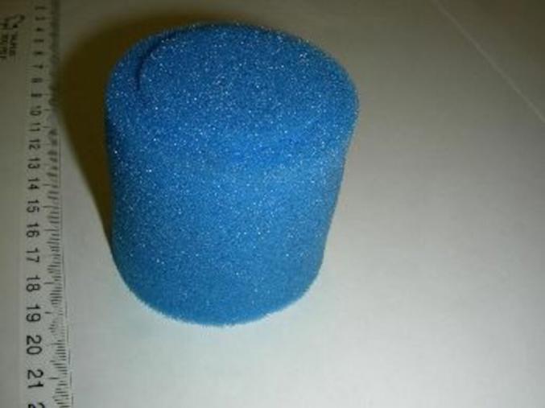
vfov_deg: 37.7
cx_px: 272
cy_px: 204
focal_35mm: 38
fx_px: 598
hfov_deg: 49.0
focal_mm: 6.3
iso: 50
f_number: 6.8
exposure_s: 1/60.1
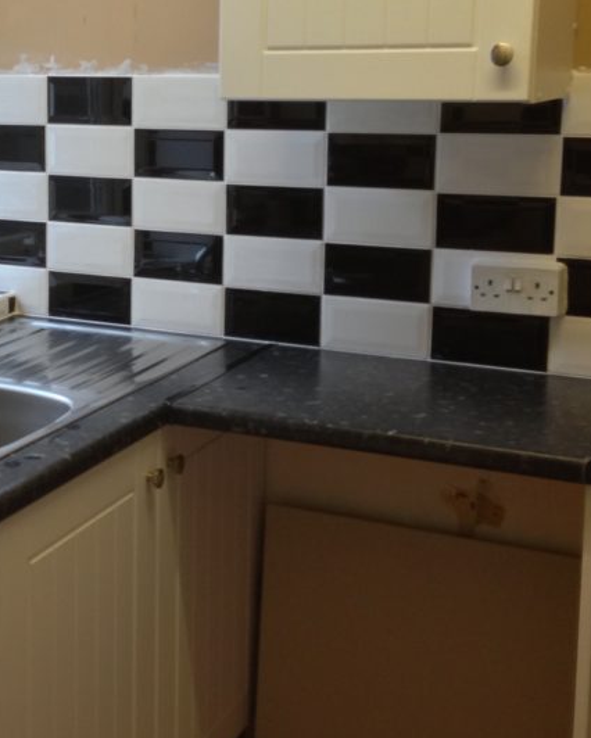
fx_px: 1355
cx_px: 57
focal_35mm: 62
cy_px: 262
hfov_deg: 23.9
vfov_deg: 30.3
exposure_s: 1/20
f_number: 2.4
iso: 125
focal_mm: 4.13
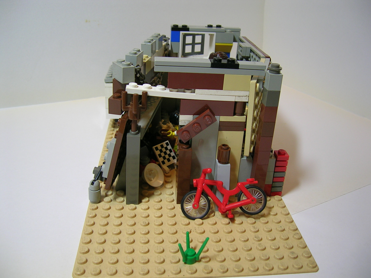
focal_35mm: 35
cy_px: 139
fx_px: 375
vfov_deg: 40.7
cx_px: 186
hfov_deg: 52.6
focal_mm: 5.4
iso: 50
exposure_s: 1/14.5
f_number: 2.8
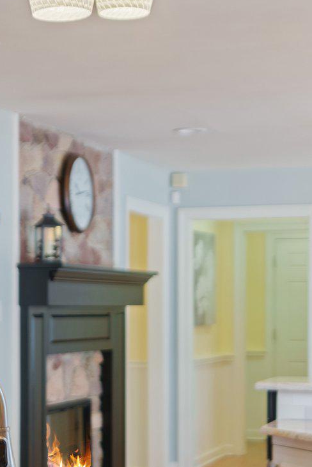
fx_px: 1273
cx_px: -35
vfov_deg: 20.7
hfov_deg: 13.7
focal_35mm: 98
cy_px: 334
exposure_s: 1/40
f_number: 2.8
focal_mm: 35
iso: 320
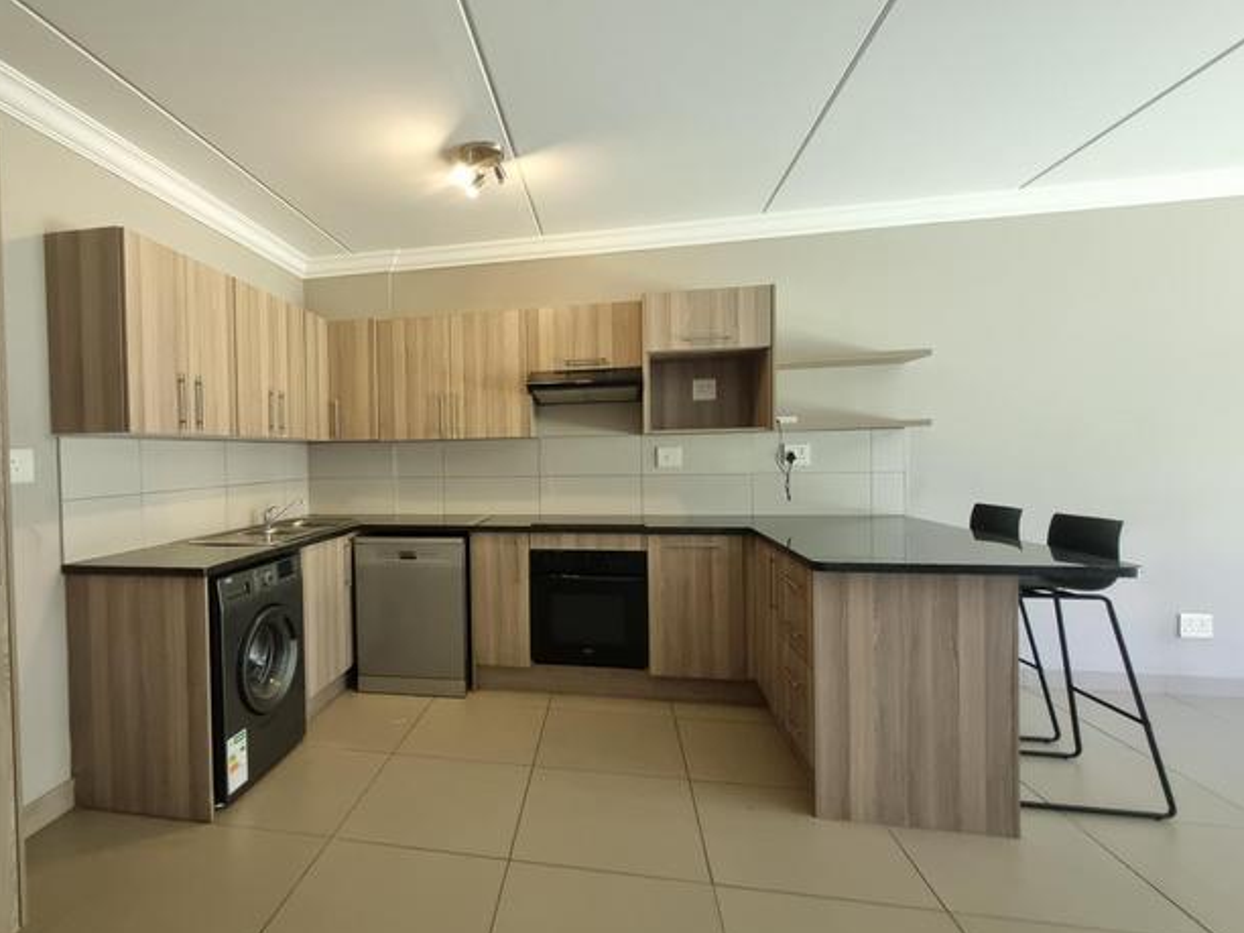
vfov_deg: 74.7
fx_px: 611
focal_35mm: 17
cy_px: 463
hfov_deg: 89.2
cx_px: 465
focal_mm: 1.74
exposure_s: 1/50
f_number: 2.2
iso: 400
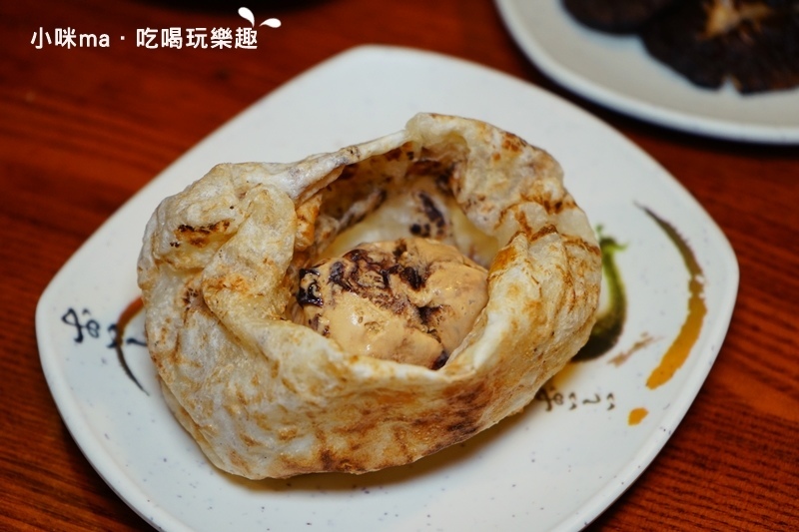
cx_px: 400
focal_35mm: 70
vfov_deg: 19.4
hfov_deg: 28.8
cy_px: 266
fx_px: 1553
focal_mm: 70
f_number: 5.6
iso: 800
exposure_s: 1/80
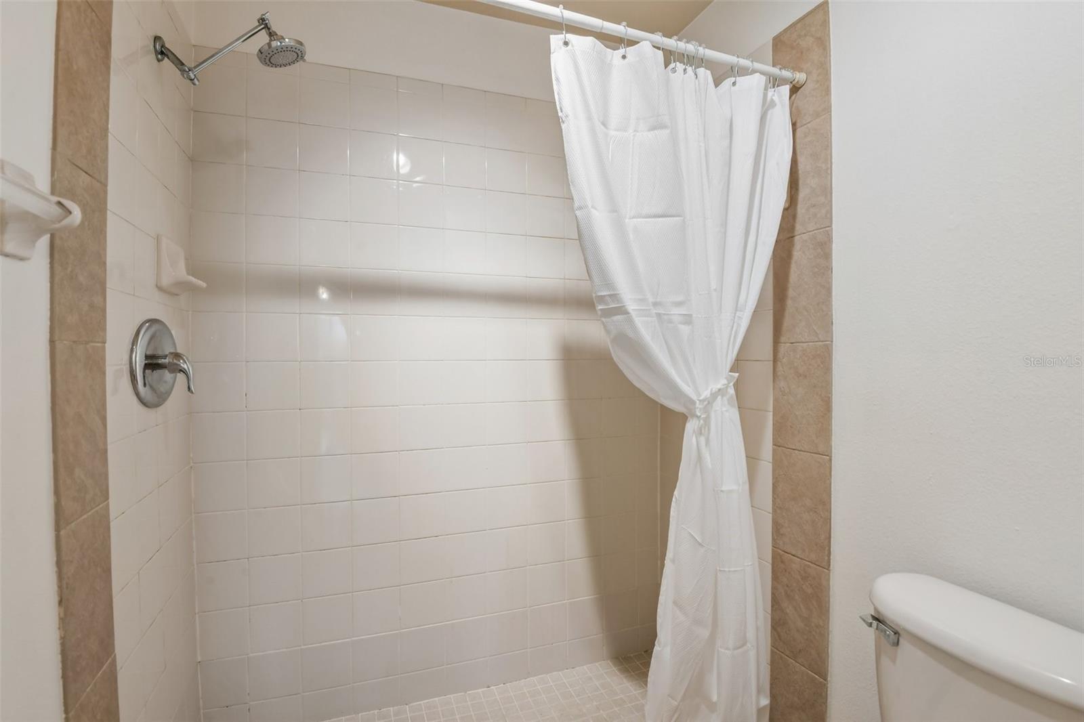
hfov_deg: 93.3
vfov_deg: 70.4
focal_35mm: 17
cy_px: 361
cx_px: 542
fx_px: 512
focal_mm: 17
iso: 400
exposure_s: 1/15
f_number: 8
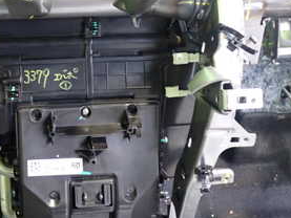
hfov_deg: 29.3
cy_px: 82
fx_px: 547
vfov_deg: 22.6
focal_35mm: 65
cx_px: 71
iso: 800
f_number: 2.3
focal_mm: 5.4
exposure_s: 1/25
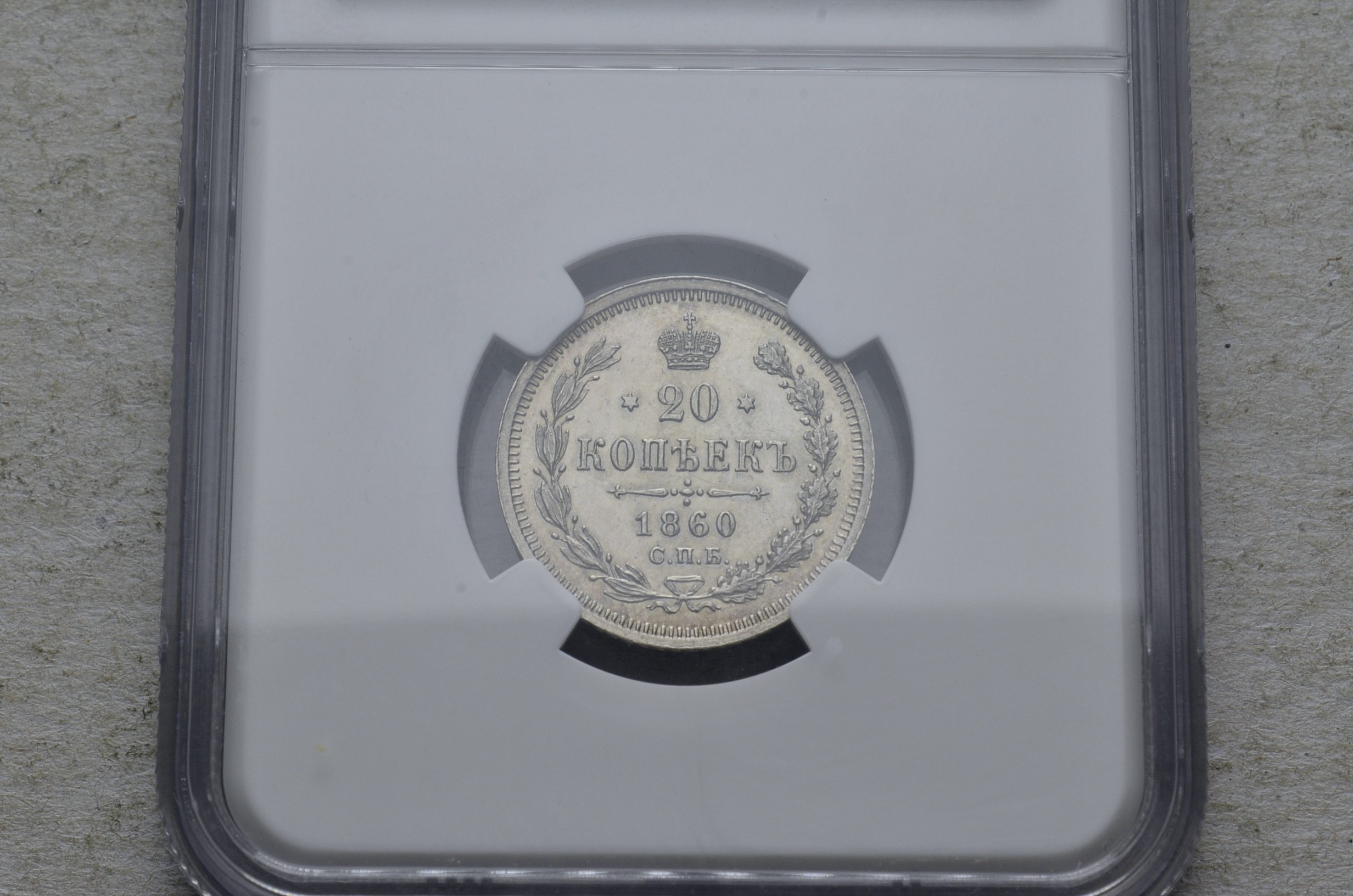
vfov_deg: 16.5
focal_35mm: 82
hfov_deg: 24.7
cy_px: 448
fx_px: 3094
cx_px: 676
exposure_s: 1/250
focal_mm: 55
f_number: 14
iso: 400
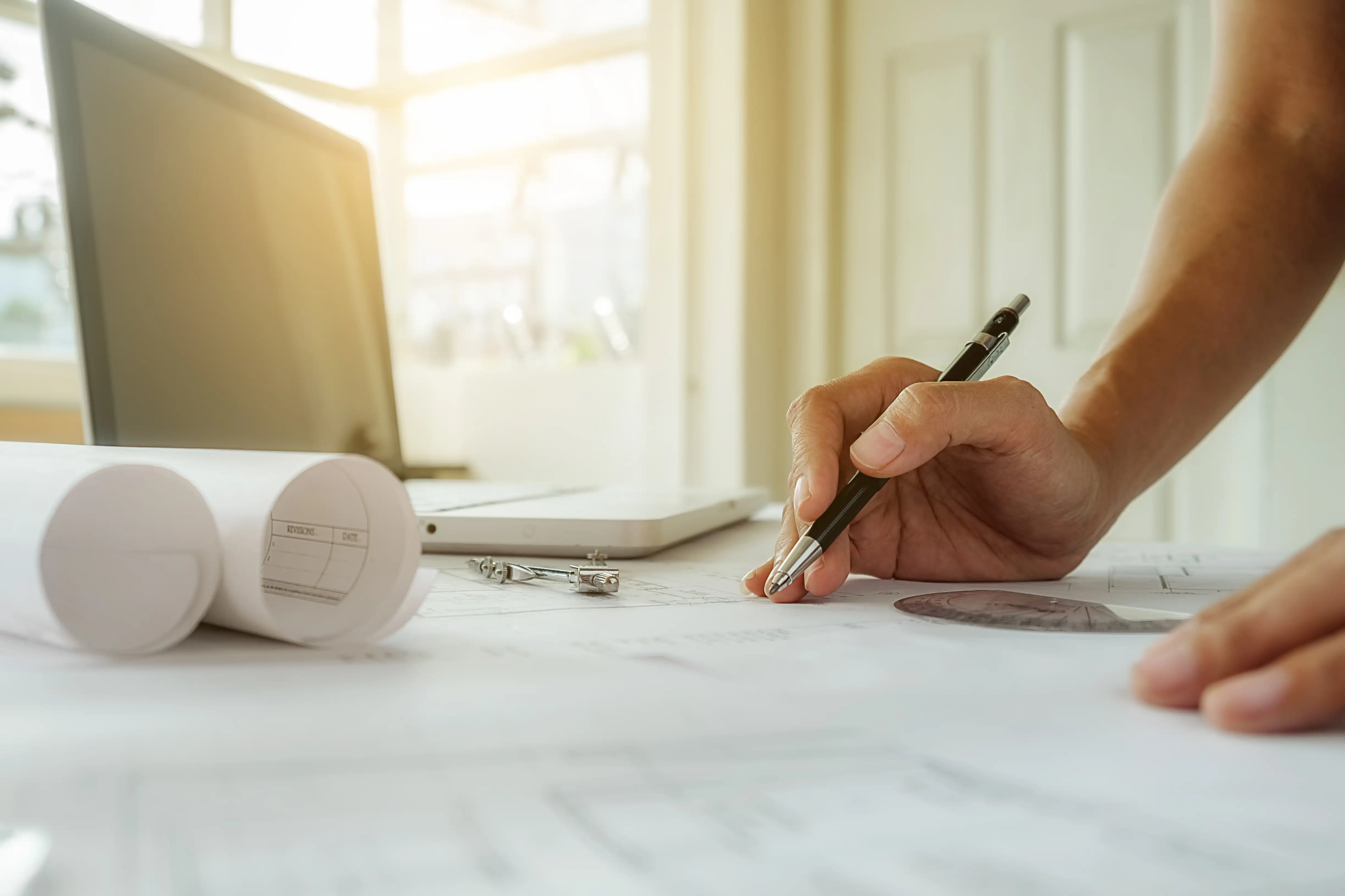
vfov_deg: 36.9
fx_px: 1345
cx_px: 672
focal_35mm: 36
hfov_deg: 53.1
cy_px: 448
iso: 250
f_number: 4.5
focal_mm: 24.3
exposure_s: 1/125
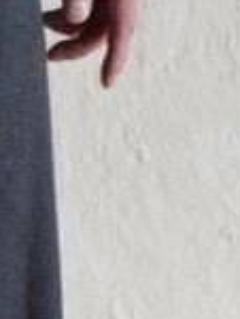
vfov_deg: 4.3
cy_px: 303
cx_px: -223
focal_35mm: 455
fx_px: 4194
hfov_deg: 3.3
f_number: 3.9
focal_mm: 40
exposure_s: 1/100
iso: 800
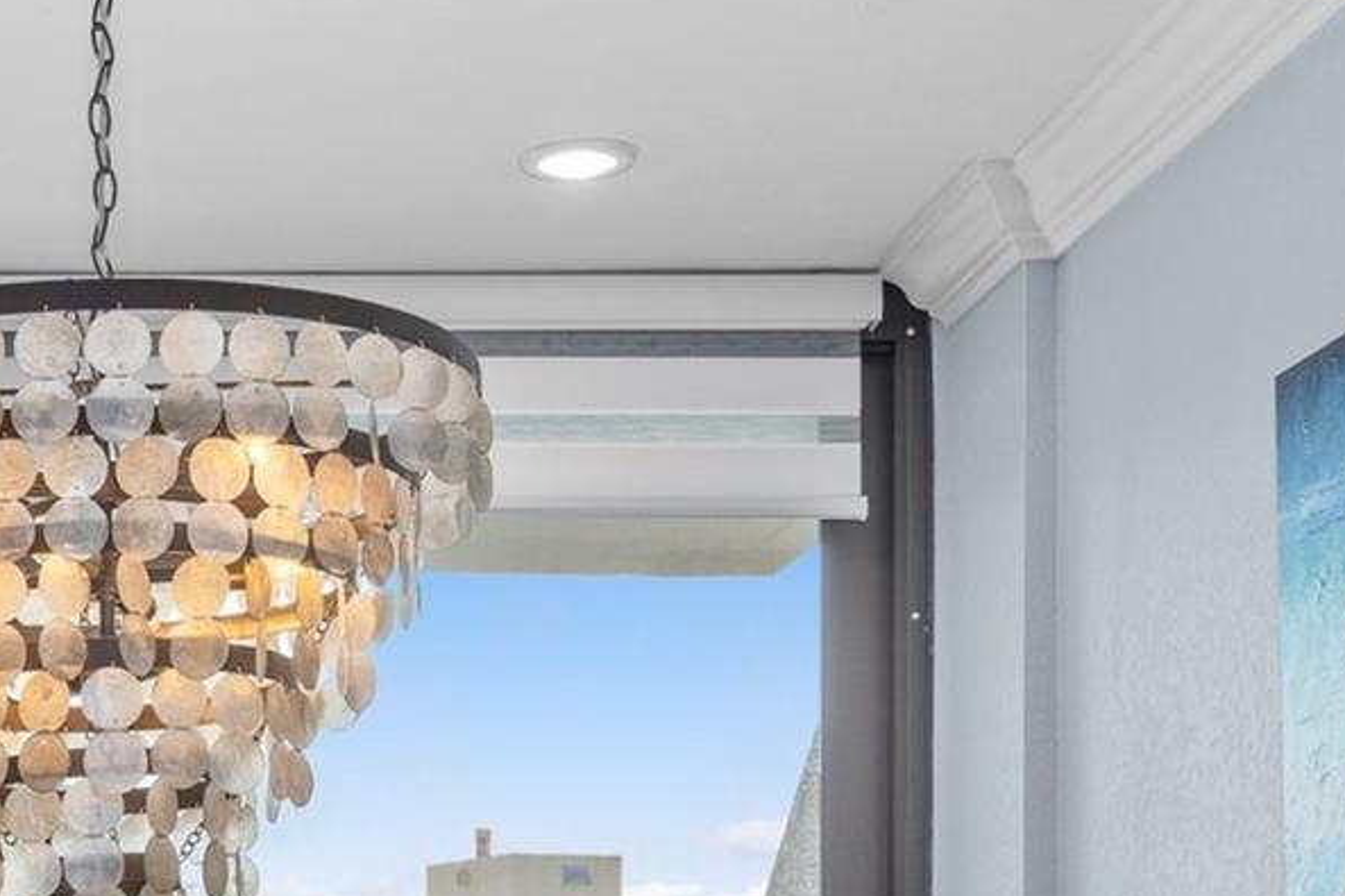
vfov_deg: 16.2
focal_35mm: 81
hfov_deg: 24.3
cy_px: 1066
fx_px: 3025
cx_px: 107
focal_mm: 30
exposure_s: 1/25
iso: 640
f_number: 8
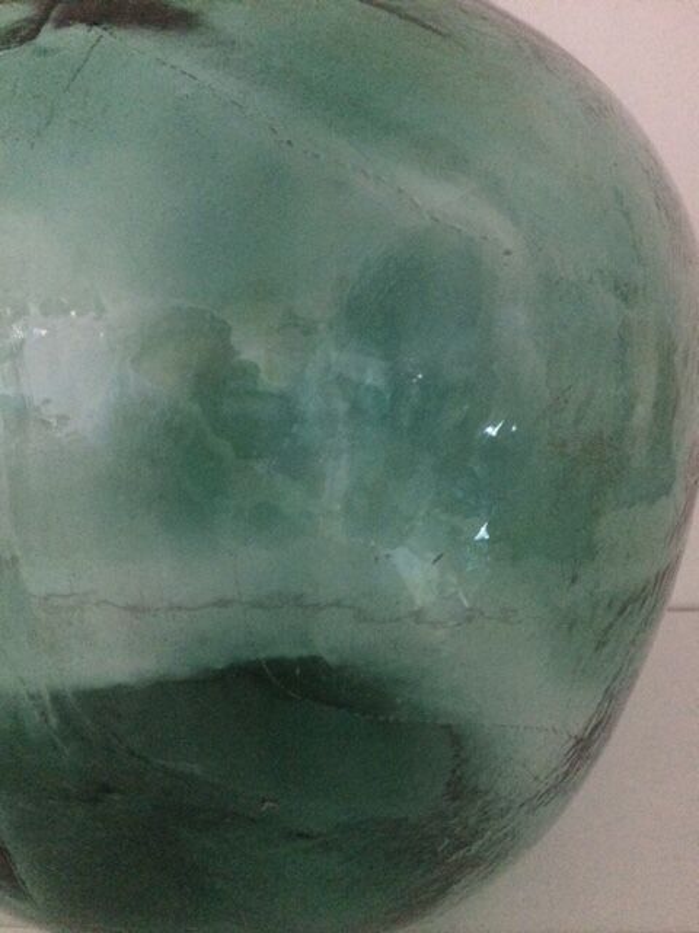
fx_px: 781
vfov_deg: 61.7
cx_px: 350
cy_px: 466
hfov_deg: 48.2
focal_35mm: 29
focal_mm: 4.15
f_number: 2.2
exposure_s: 1/17
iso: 640
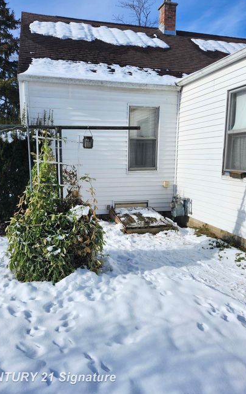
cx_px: 113
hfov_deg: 49.2
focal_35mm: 25
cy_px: 195
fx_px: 268
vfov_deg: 72.6
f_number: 1.8
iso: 25
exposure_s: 1/2371
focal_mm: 5.54
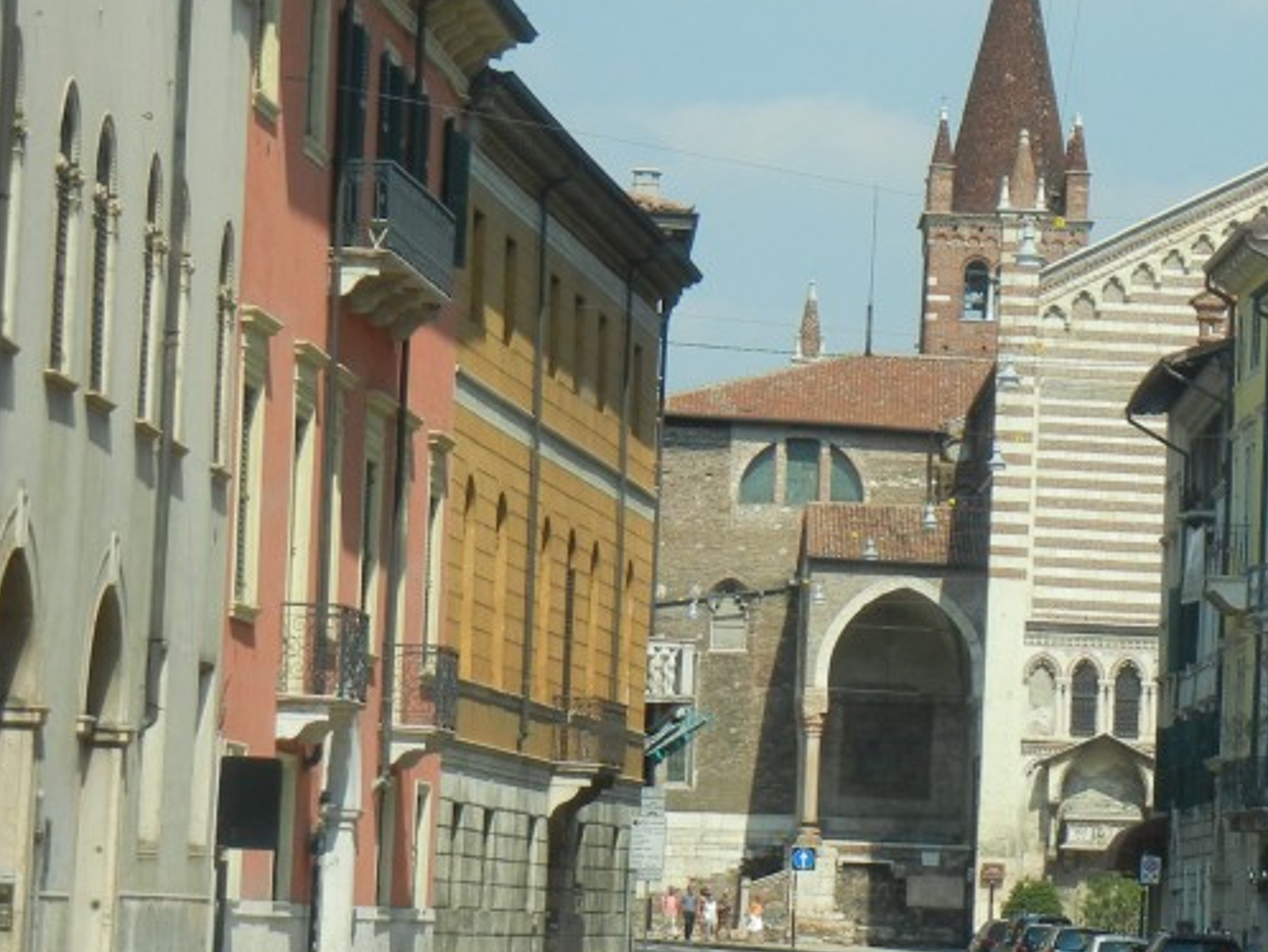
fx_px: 6707
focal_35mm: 183
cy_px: 417
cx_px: 1209
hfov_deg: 10.7
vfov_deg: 8.1
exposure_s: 1/705
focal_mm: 16
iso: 160
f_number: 4.4
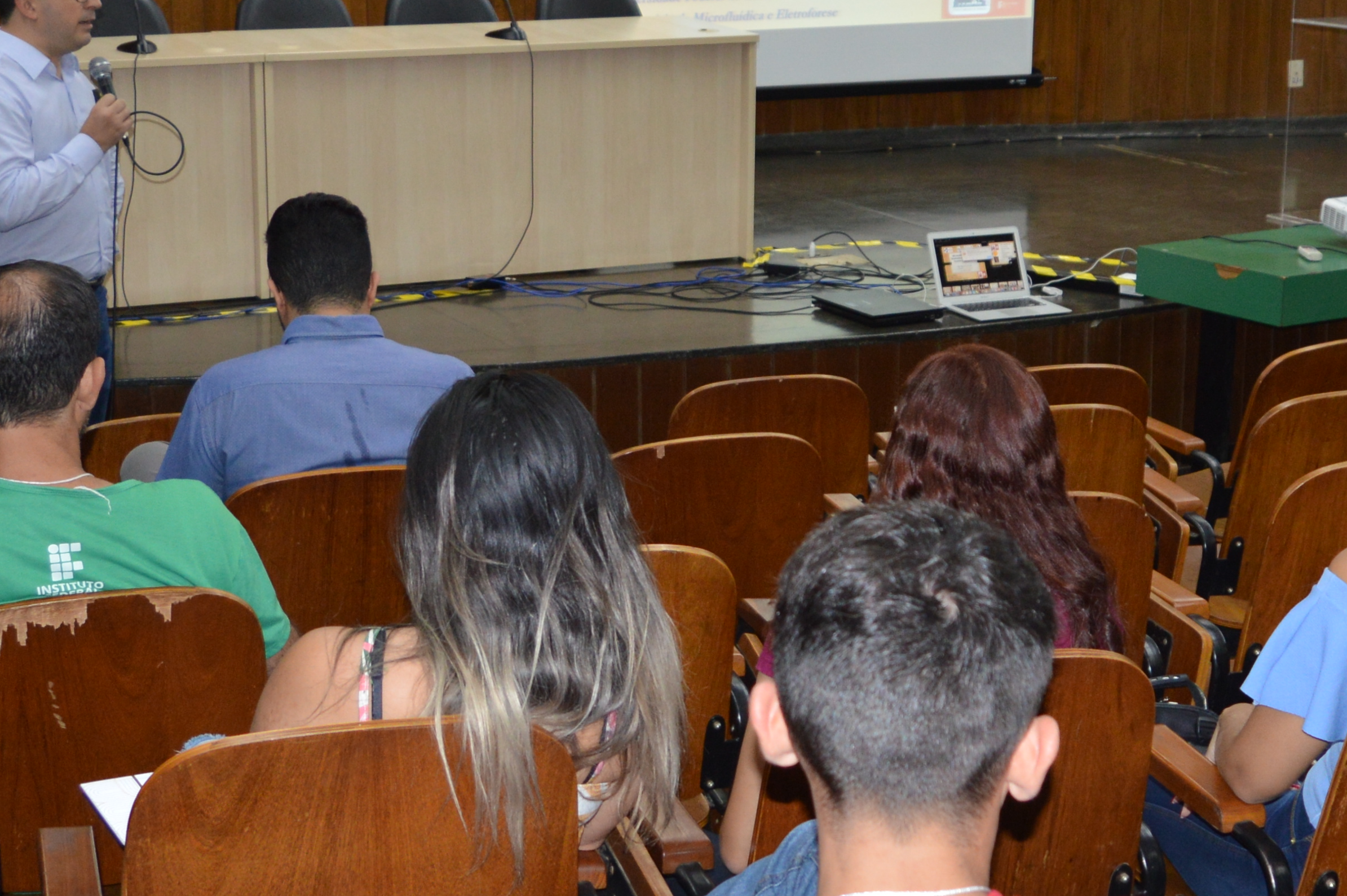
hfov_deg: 29.6
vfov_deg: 20.0
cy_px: 376
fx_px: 2542
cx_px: 801
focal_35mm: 68
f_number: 3.5
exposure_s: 1/80
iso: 400
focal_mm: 18
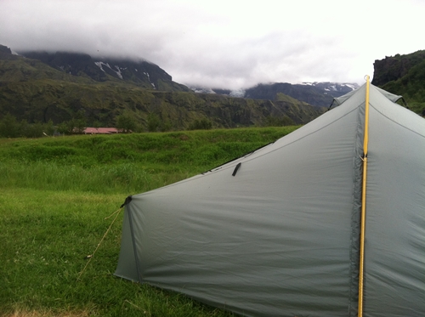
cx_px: 212
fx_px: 429
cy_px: 158
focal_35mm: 35
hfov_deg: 52.7
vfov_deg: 40.6
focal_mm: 3.85
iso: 80
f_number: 2.8
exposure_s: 1/278
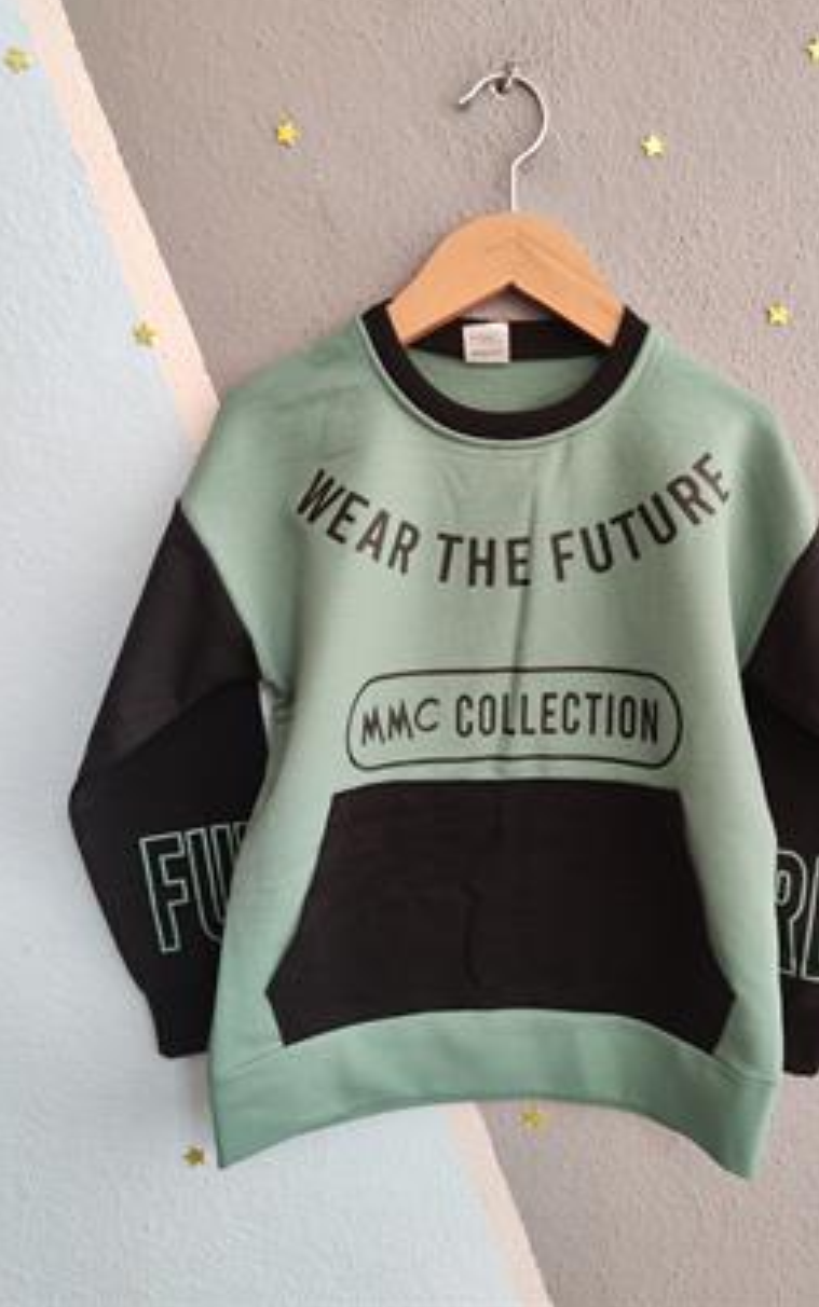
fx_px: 927
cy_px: 642
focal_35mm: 26
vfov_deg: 70.4
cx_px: 469
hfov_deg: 47.5
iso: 227
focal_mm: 5.59
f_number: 1.88
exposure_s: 1/100
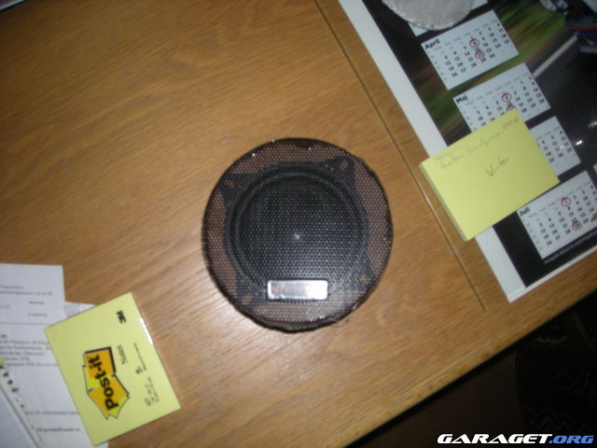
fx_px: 604
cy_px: 224
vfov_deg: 40.7
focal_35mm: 35
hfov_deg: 52.6
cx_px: 298
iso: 50
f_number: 2.8
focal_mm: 5.7
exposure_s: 1/60
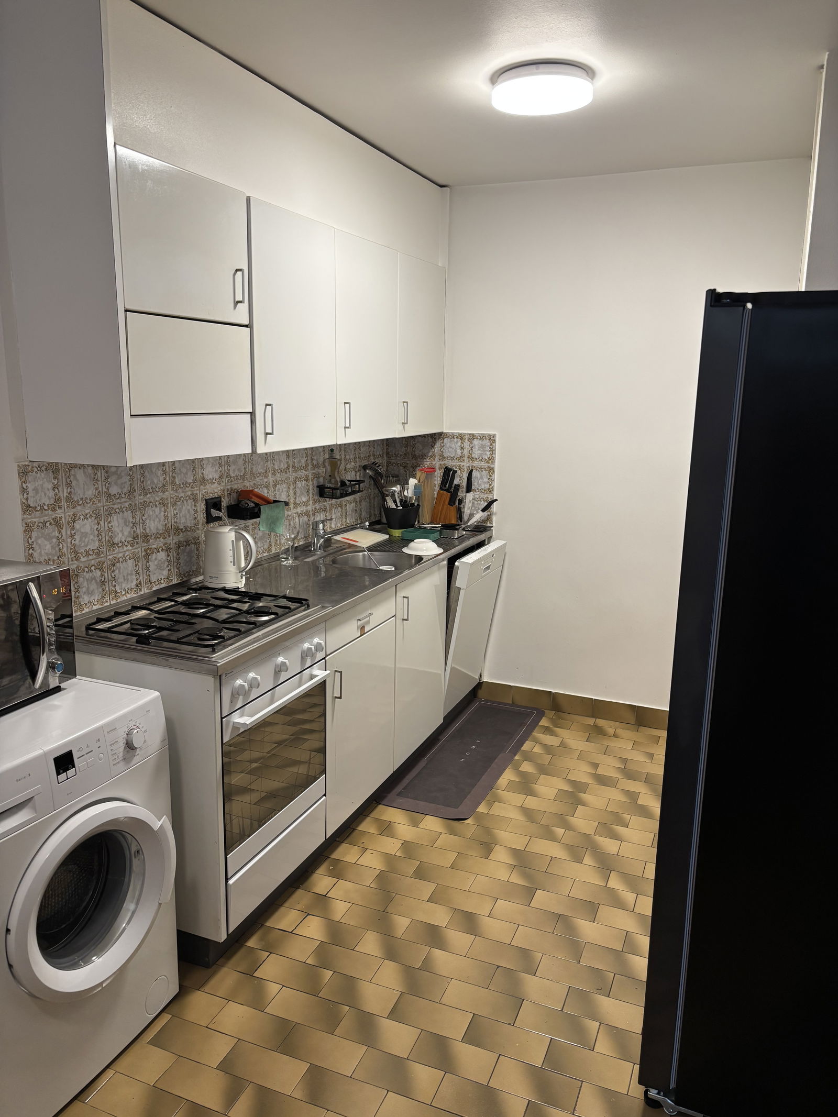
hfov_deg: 53.1
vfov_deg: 67.3
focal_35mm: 26
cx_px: 419
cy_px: 558
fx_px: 839
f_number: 1.6
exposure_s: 1/100
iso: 125
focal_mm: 5.96
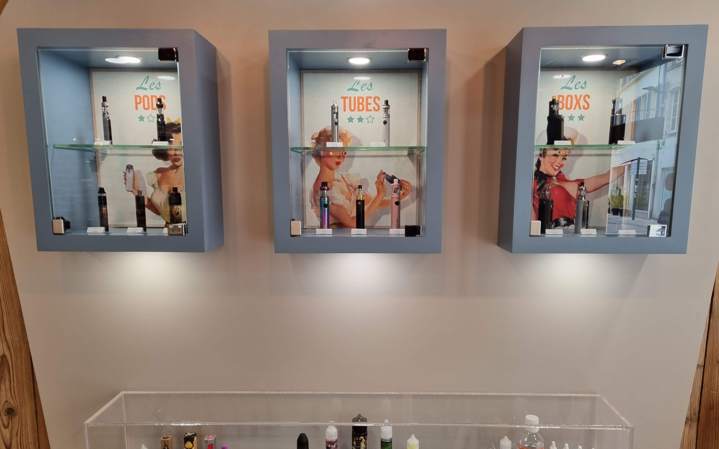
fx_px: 549
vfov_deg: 44.3
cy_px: 269
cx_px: 359
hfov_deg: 66.5
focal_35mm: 28
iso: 80
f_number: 1.8
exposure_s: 1/100
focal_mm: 5.4
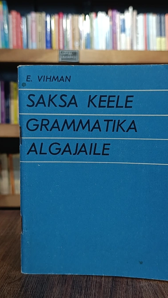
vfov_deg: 45.5
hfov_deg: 26.5
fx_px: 356
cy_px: 149
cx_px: 96
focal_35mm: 45
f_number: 1.65
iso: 338
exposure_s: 1/100
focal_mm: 6.11
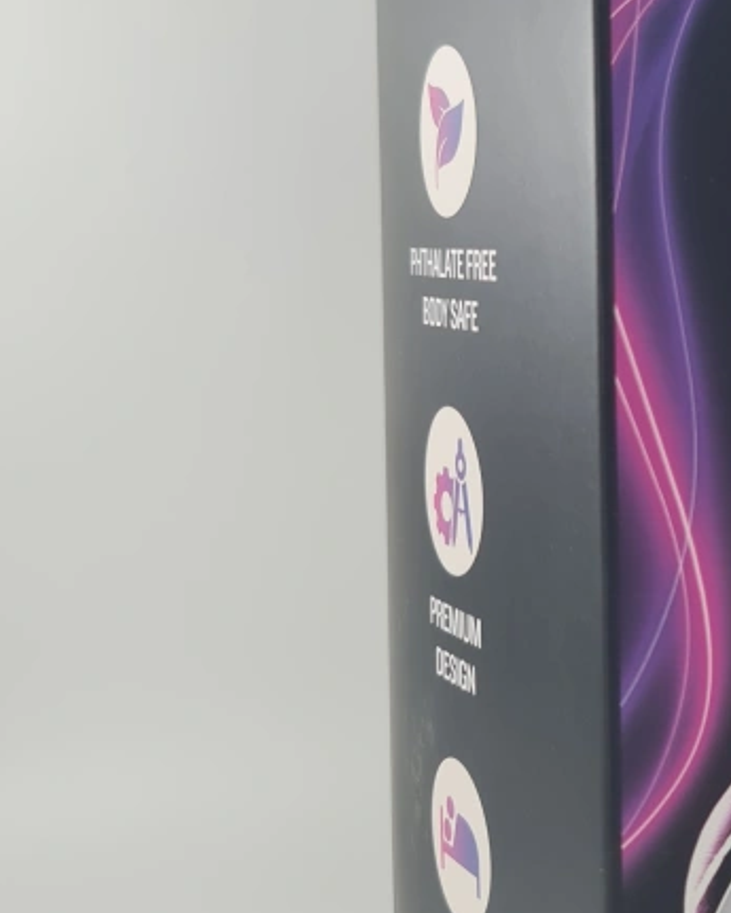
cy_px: 335
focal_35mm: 68
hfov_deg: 21.4
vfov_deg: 27.8
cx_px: 799
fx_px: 1838
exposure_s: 1/171
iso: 50
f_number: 1.8
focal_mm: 7
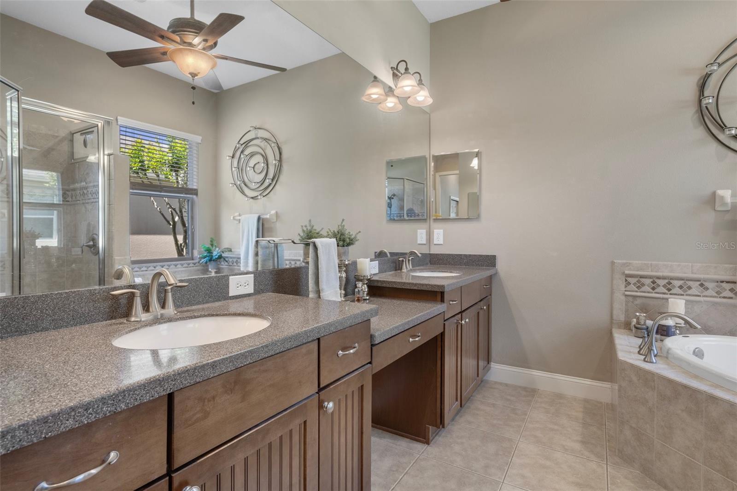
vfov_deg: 70.4
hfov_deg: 93.3
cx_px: 368
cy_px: 246
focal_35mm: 17
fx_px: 348
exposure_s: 1
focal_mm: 17
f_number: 8
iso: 320
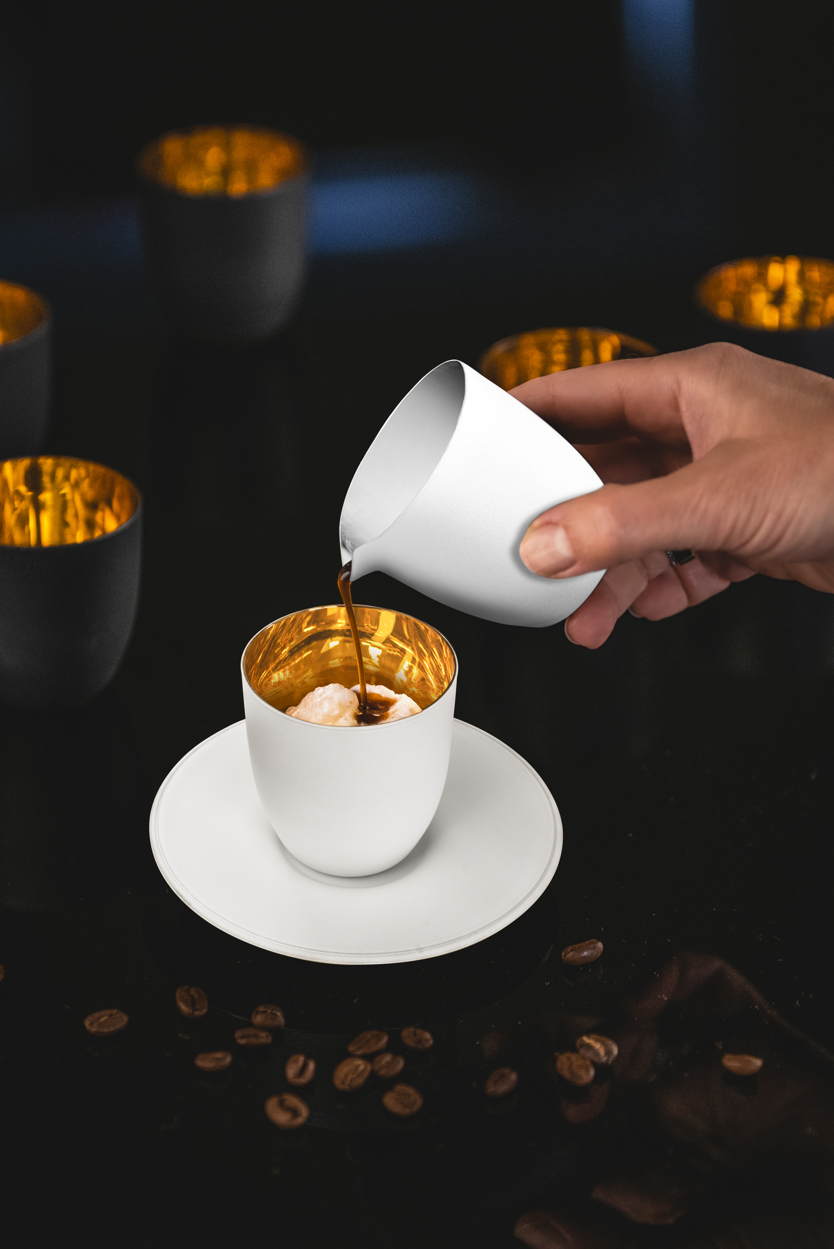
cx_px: 417
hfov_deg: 13.0
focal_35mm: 105
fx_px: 3647
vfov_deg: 19.5
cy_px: 624
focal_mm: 70
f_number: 2.8
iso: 1000
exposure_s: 1/100
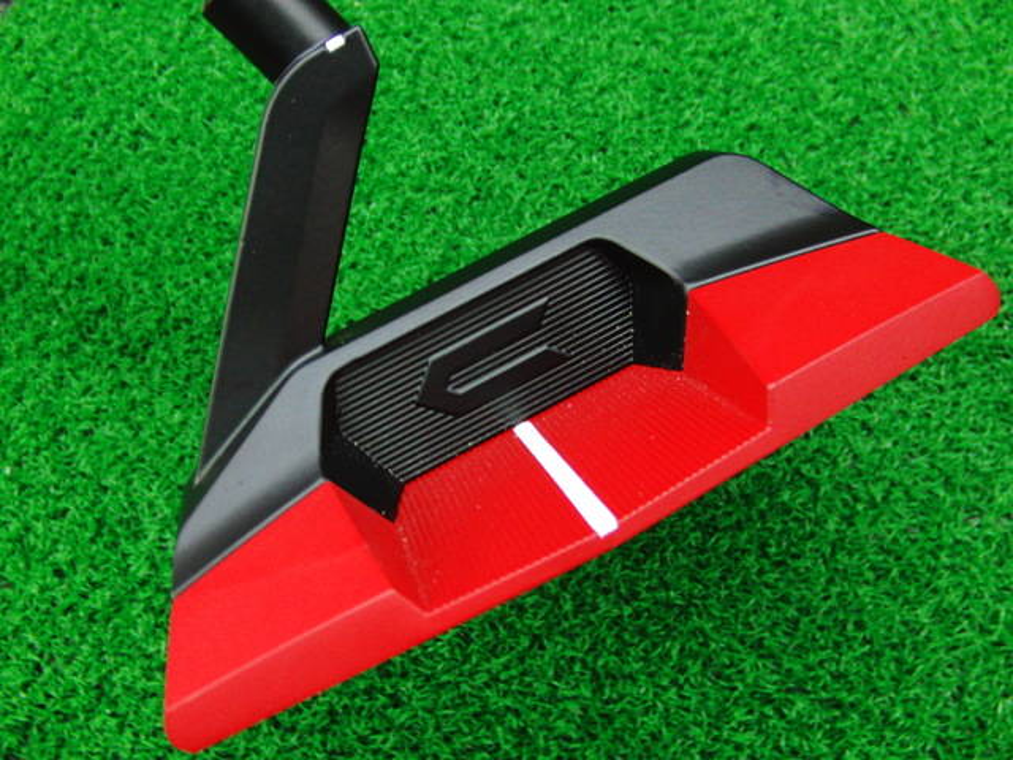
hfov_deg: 50.1
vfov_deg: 38.7
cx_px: 506
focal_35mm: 37
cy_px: 380
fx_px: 1083
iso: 400
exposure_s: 1/30
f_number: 3.6
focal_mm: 6.42
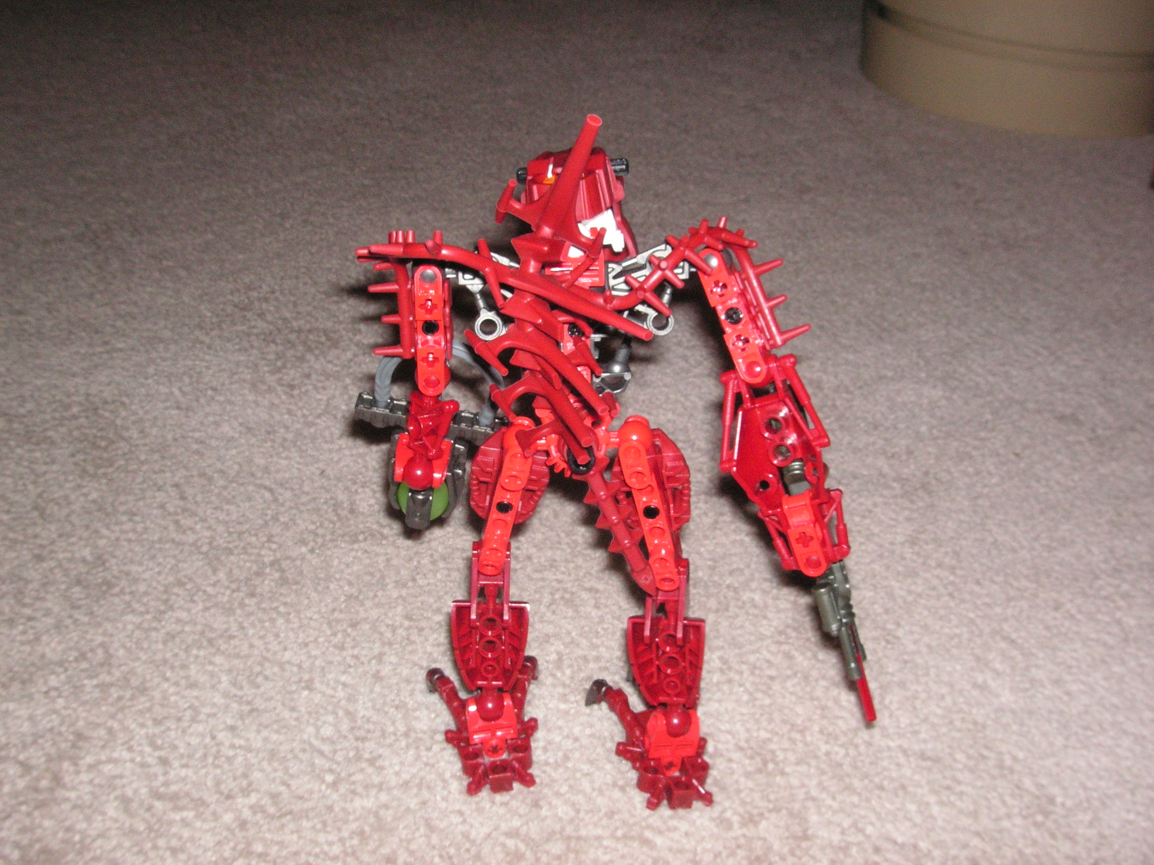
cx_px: 577
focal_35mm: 38
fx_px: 1267
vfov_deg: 37.7
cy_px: 432
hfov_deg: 49.0
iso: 160
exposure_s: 1/45
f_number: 6.6
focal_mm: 6.3
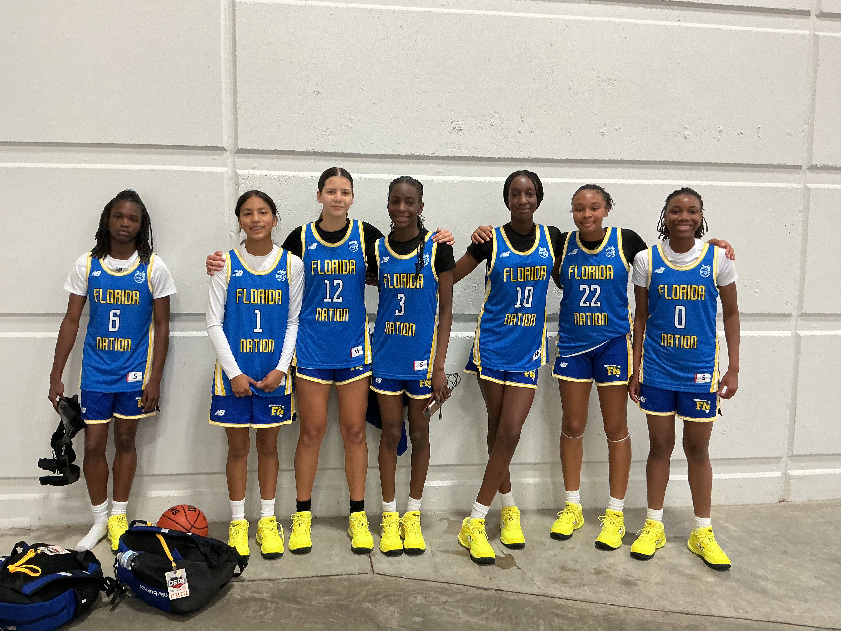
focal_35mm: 29
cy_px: 316
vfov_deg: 48.2
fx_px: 705
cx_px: 420
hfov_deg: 61.7
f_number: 1.8
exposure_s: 1/60
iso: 125
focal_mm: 3
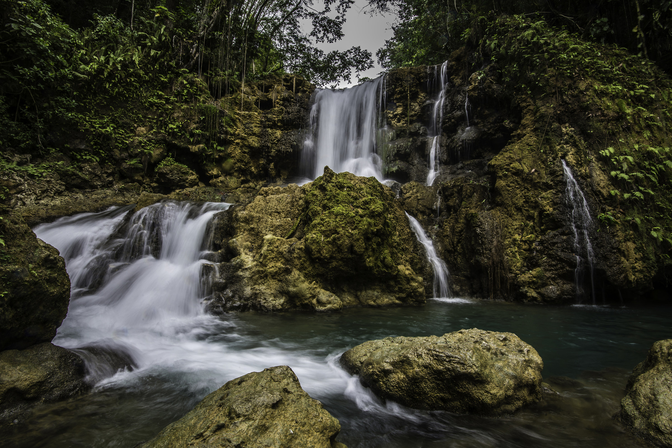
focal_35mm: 16
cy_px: 224
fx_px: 299
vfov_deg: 73.8
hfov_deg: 96.7
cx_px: 336
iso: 50
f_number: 22
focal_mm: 16
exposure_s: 1/5
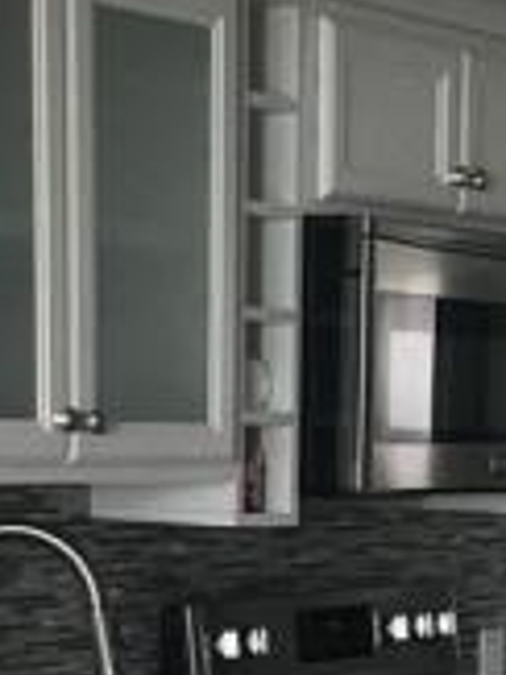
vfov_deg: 14.6
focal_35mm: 128
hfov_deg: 11.5
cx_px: 448
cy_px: 923
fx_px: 2498
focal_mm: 4.15
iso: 80
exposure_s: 1/30
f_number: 2.2
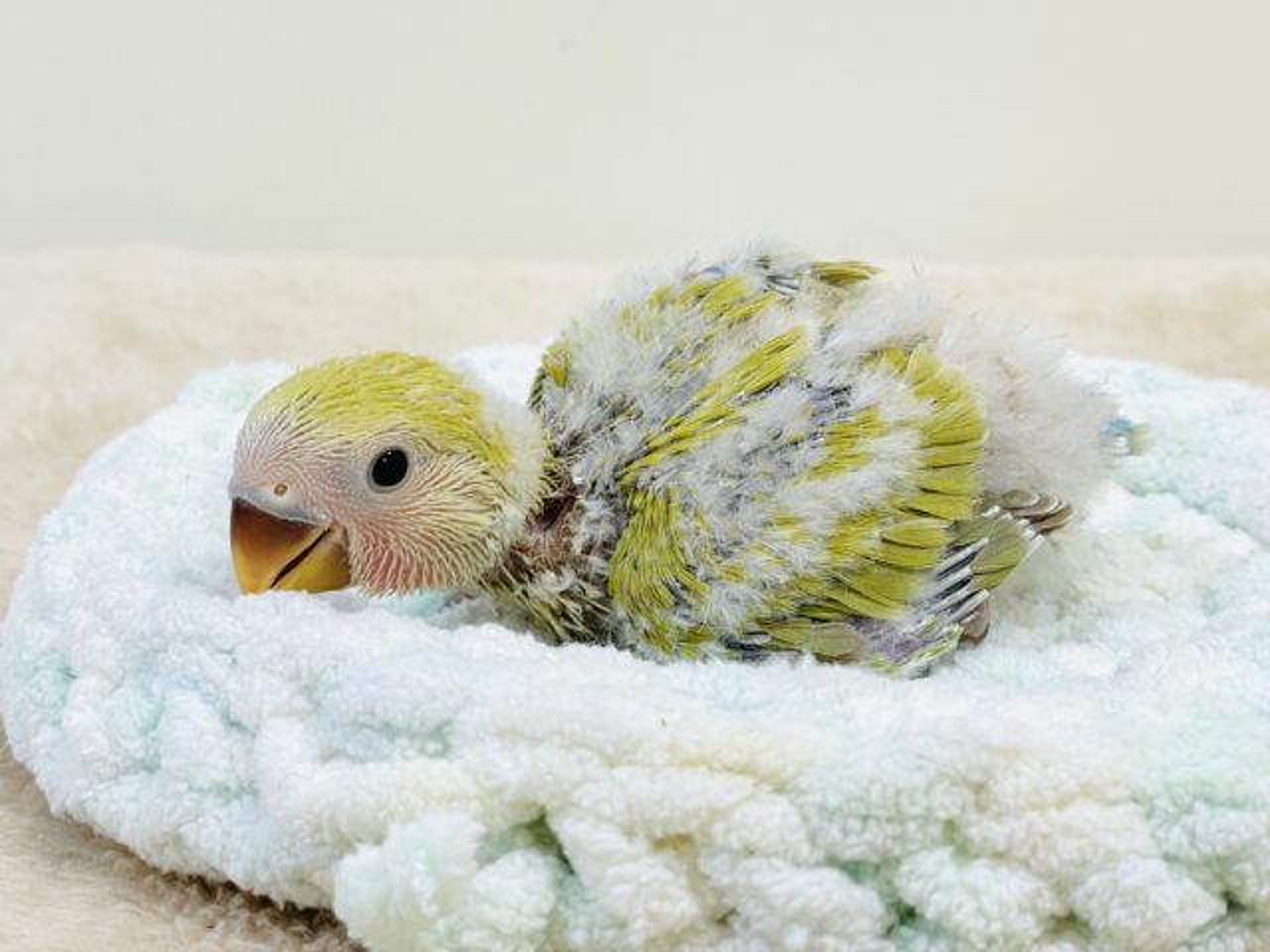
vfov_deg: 28.0
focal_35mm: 52
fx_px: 1908
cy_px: 476
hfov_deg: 36.8
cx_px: 635
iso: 64
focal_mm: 6
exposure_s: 1/99
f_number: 2
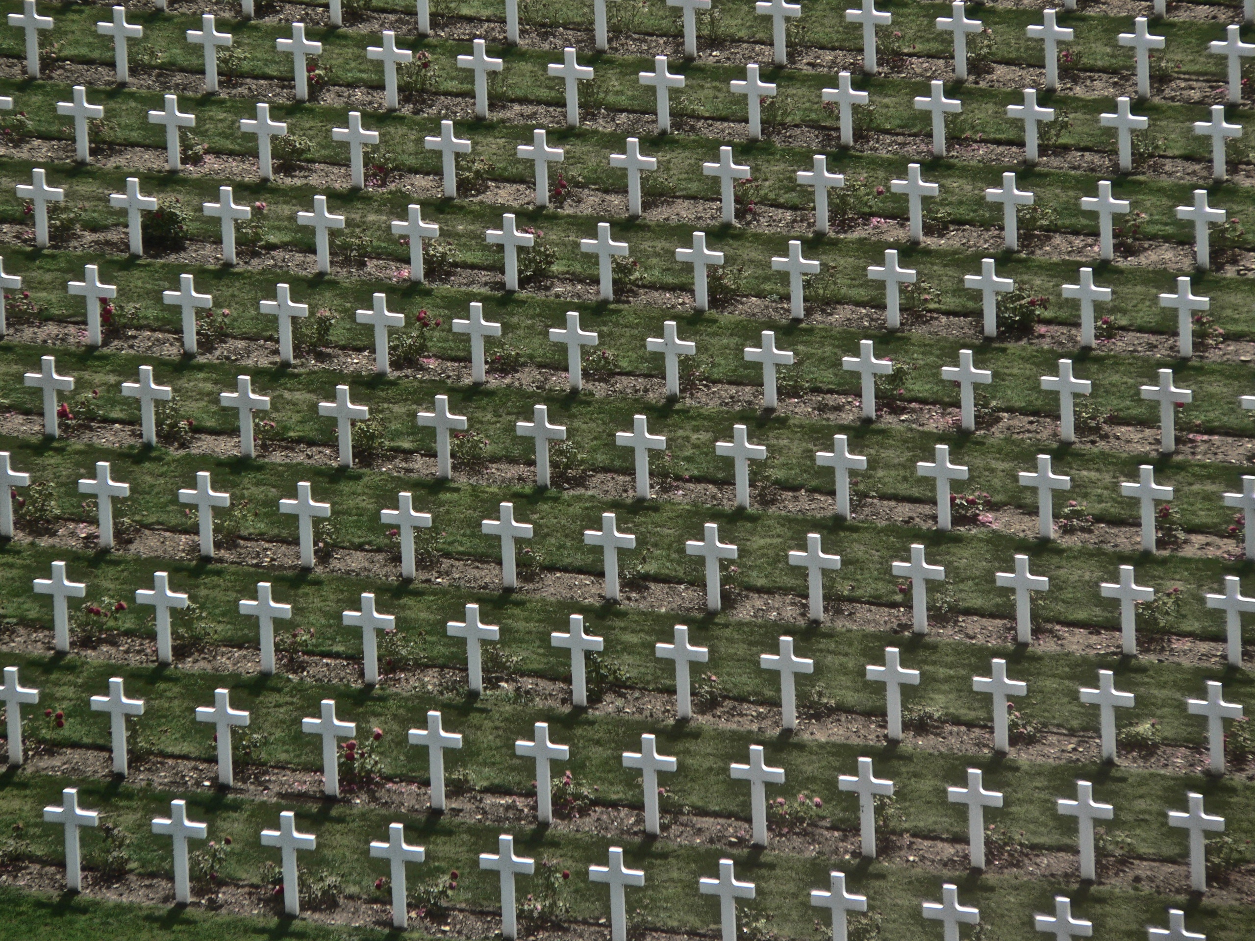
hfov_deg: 4.7
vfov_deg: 3.5
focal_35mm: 423
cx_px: 628
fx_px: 15336
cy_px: 470
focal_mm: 70.3
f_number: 4
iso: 80
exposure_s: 1/800
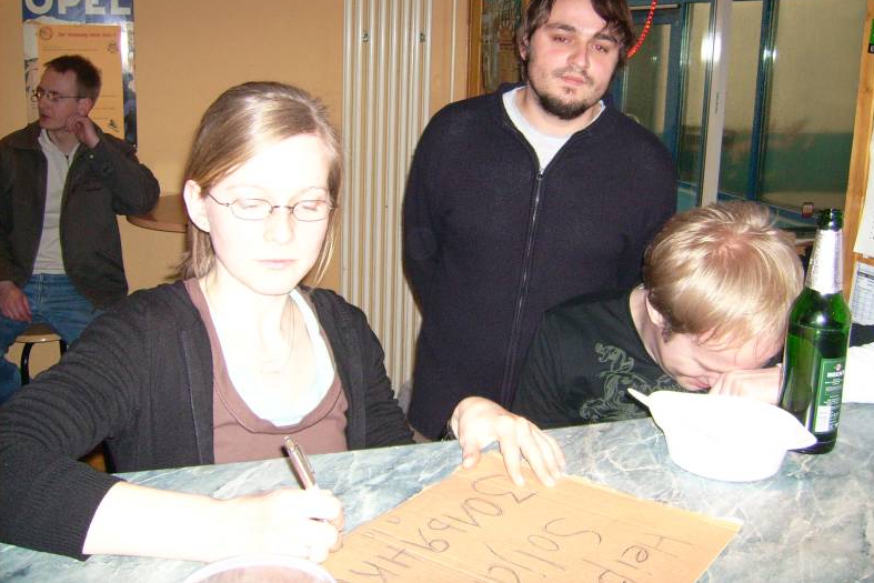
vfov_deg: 35.9
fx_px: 898
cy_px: 254
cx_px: 441
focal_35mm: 37
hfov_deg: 51.9
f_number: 2.8
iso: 100
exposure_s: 1/60
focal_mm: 5.95
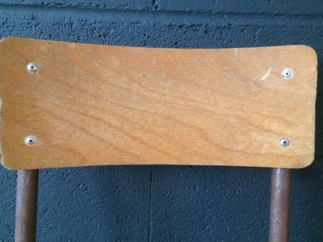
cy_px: 113
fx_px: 289
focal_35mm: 31
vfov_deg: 45.4
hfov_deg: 58.4
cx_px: 160
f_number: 2.2
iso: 400
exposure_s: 1/17
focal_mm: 4.15
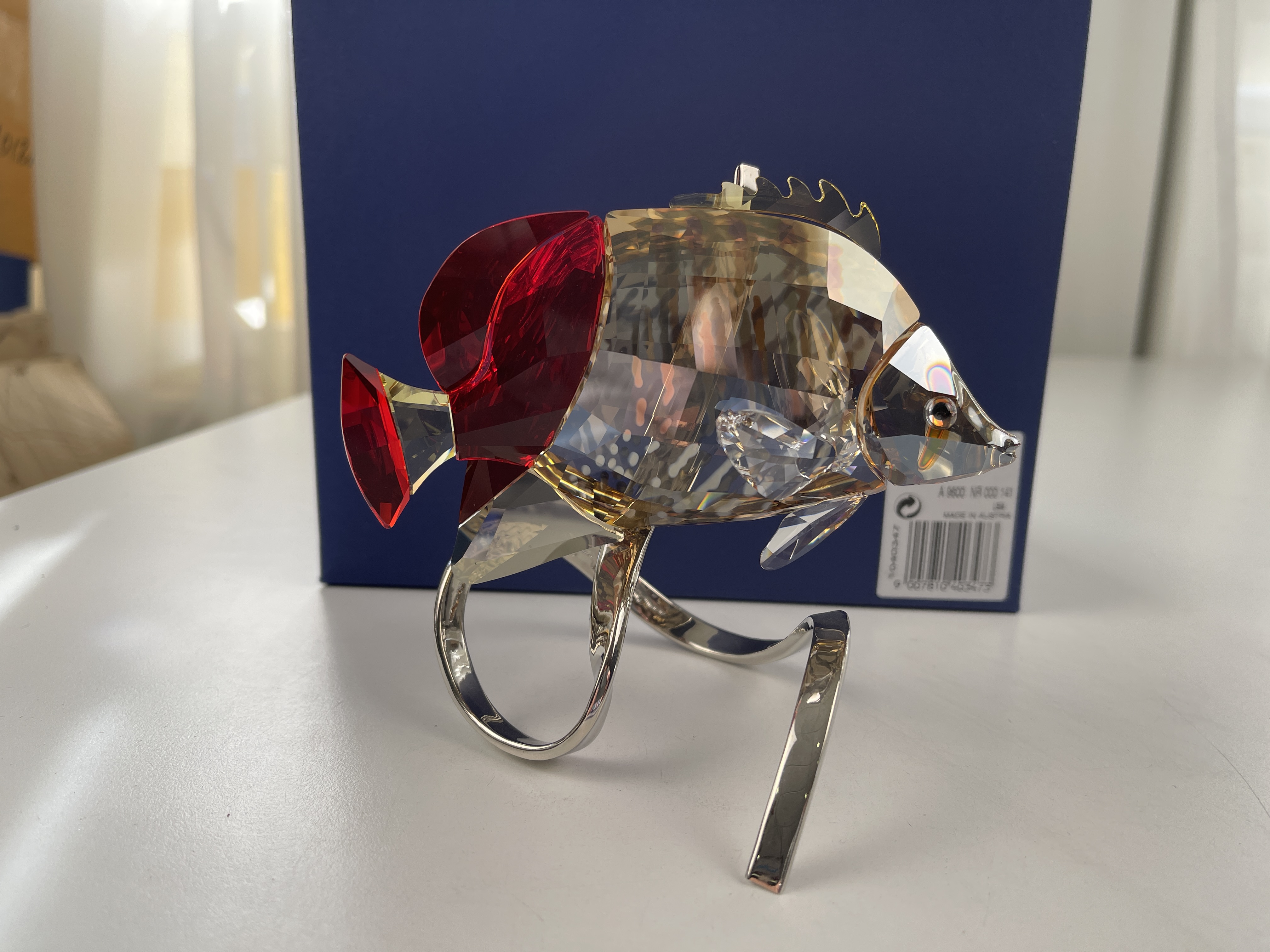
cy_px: 476
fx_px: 917
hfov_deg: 69.4
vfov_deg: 54.9
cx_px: 635
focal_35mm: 25
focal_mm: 5.1
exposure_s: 1/409
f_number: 1.6
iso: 32
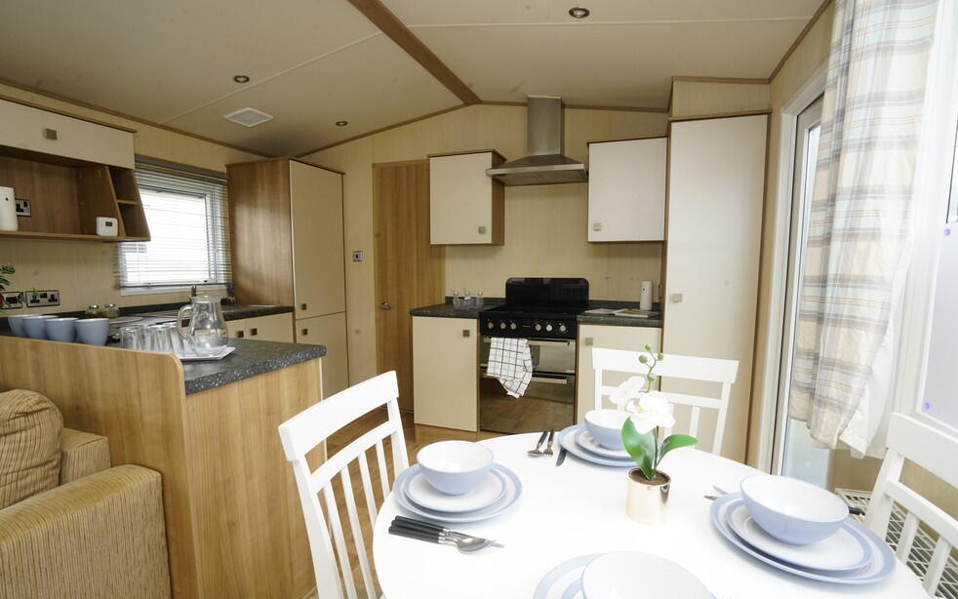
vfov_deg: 68.0
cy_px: 317
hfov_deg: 94.3
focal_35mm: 17
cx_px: 468
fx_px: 444
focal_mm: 16
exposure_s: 1/60
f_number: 16
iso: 1250
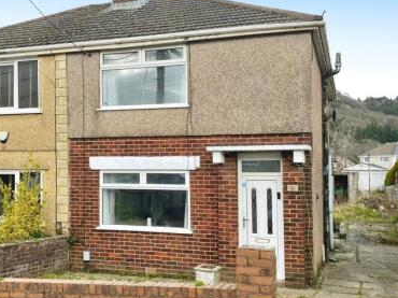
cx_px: 188
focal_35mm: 41
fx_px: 471
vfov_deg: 35.0
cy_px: 176
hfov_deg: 45.8
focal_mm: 4.2
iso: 32
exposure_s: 1/972
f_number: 1.6
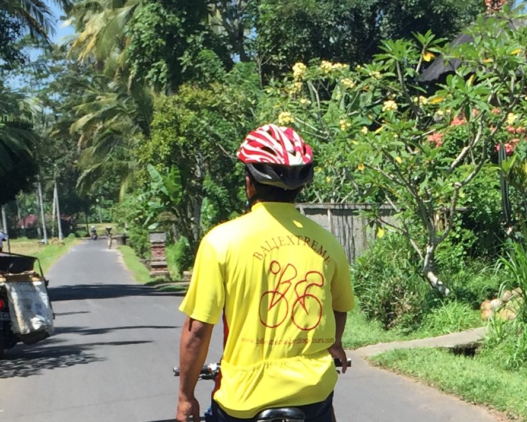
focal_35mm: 104
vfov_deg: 14.3
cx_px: 481
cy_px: 531
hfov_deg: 18.1
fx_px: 1623
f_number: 2.2
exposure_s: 1/1130
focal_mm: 4.15
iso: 32
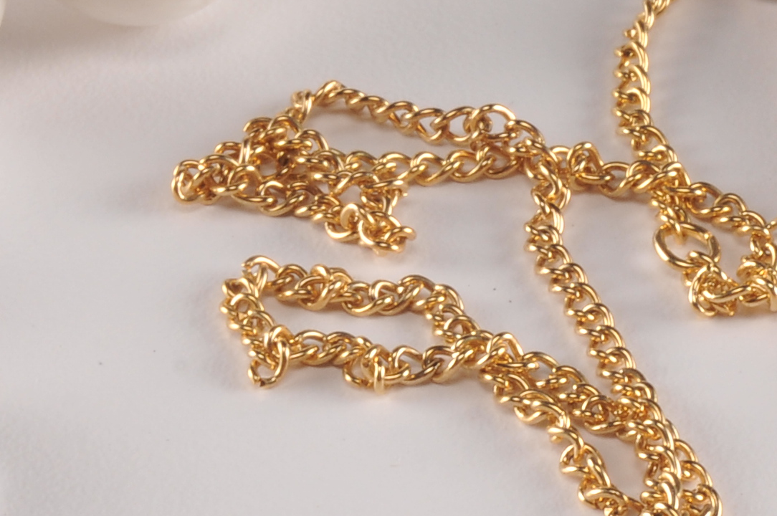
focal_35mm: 267
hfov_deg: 7.7
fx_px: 5755
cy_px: 578
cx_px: 843
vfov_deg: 5.1
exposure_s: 1/250
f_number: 22
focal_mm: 45
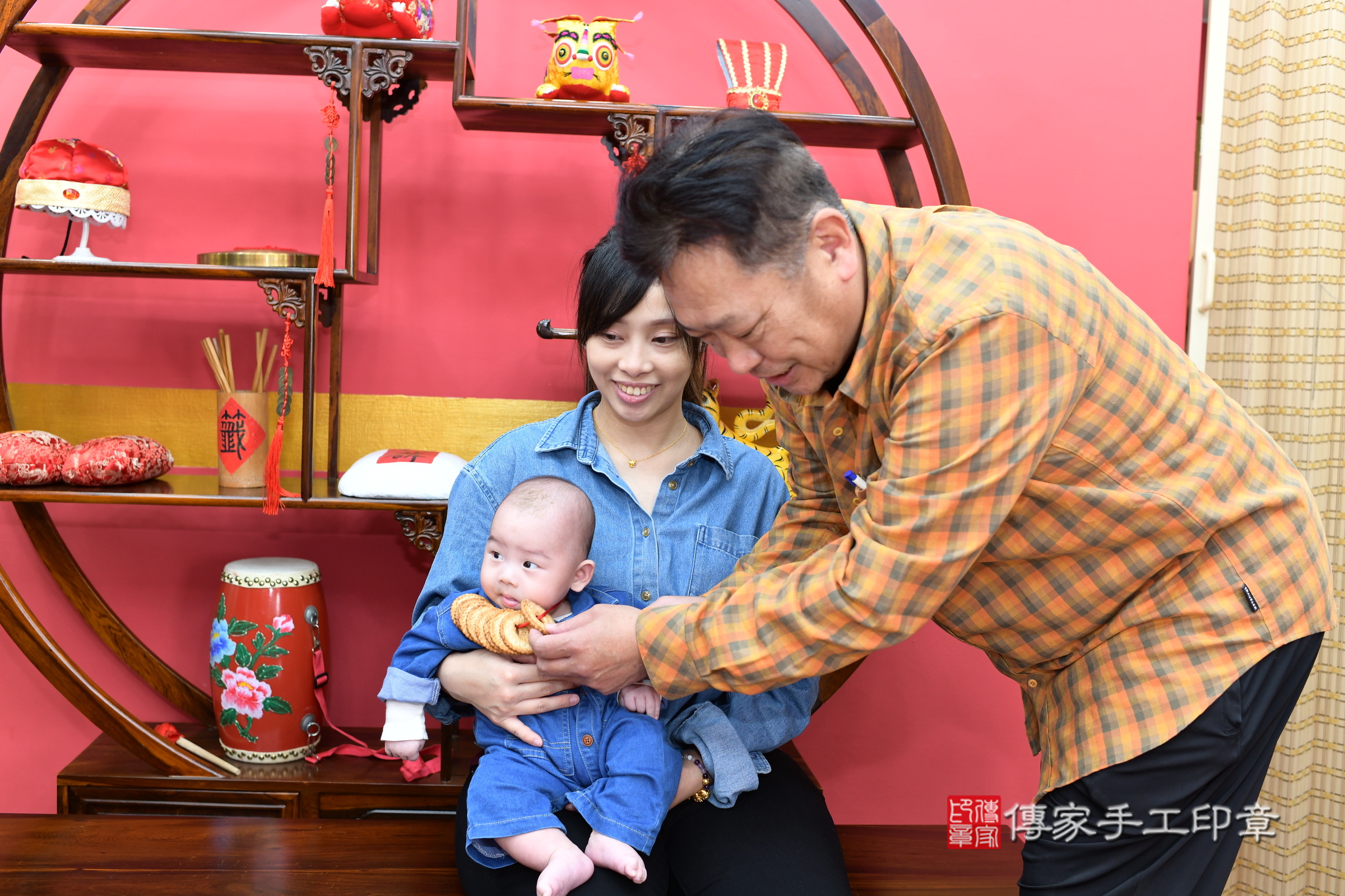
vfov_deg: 37.9
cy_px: 448
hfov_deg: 54.4
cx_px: 672
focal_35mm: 35
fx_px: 1308
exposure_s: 1/200
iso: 800
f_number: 4.5
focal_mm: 35
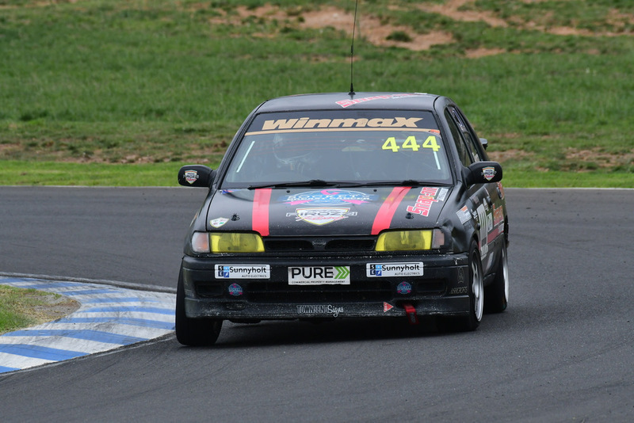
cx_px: 317
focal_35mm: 720
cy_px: 212
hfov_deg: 2.9
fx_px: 12684
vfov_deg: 1.9
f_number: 11
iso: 800
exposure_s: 1/640
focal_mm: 480
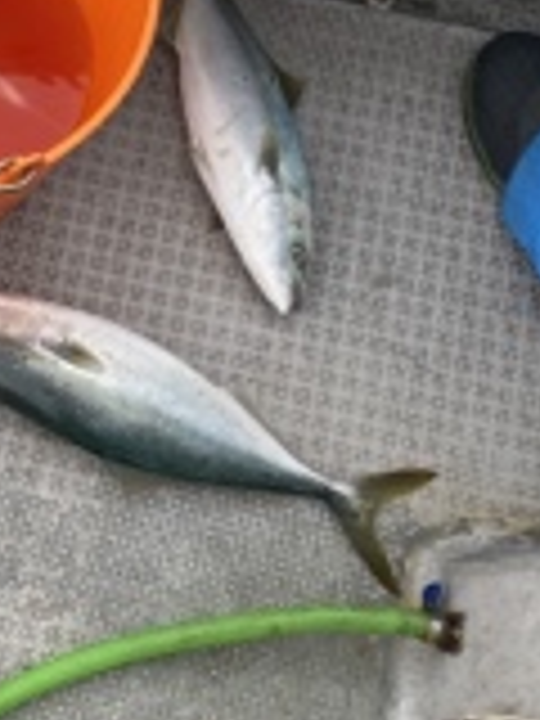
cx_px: 27
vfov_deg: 29.7
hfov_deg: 21.9
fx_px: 1352
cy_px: 256
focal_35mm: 65
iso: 50
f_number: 1.8
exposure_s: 1/122
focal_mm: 4.25
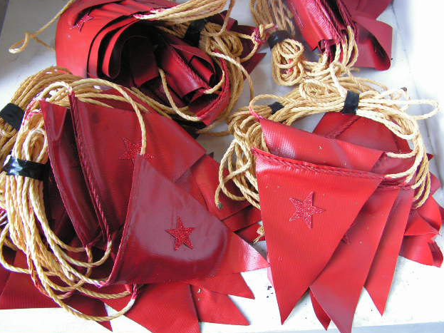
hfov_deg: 50.1
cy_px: 165
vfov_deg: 38.7
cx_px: 221
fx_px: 474
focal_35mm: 37
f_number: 3.2
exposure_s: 1/30
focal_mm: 6
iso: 200
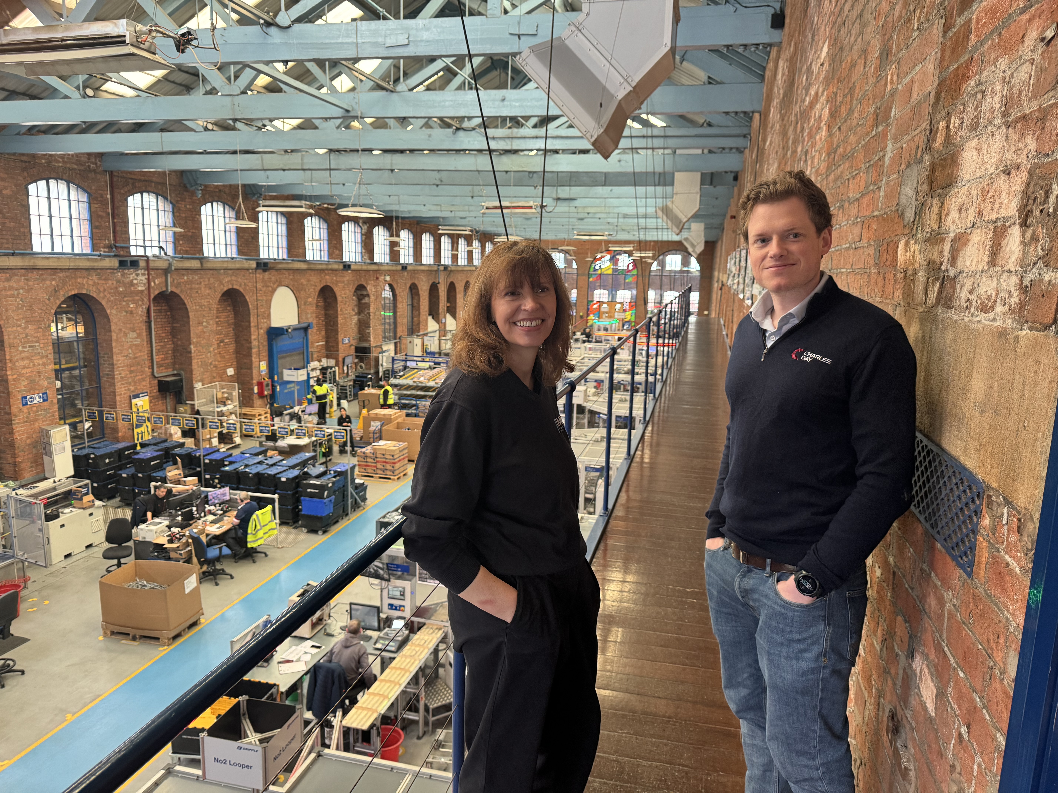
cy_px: 396
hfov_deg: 71.6
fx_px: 734
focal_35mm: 24
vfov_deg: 56.8
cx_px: 529
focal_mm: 6.76
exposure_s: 1/60
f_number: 1.78
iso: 200
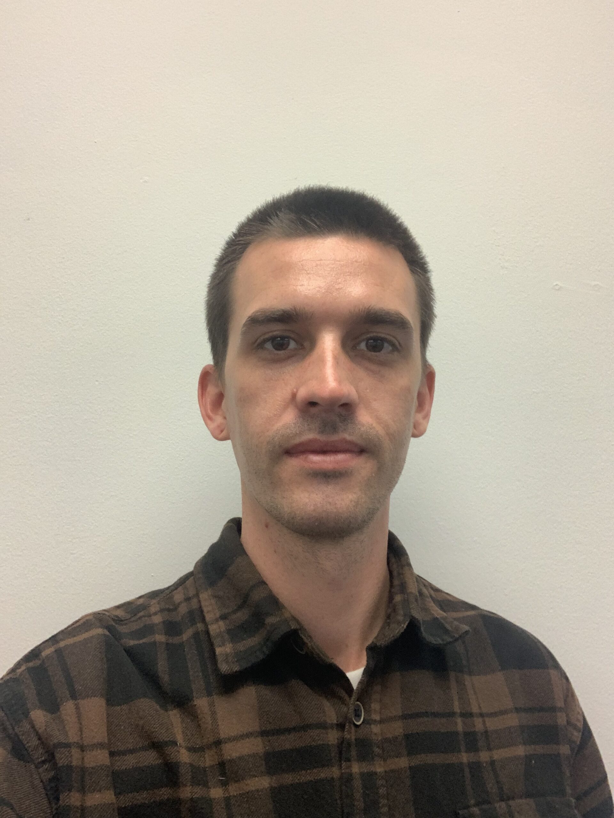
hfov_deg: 44.2
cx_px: 307
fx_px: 757
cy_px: 409
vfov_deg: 56.8
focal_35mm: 32
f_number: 2.2
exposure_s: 1/60
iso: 200
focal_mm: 2.87
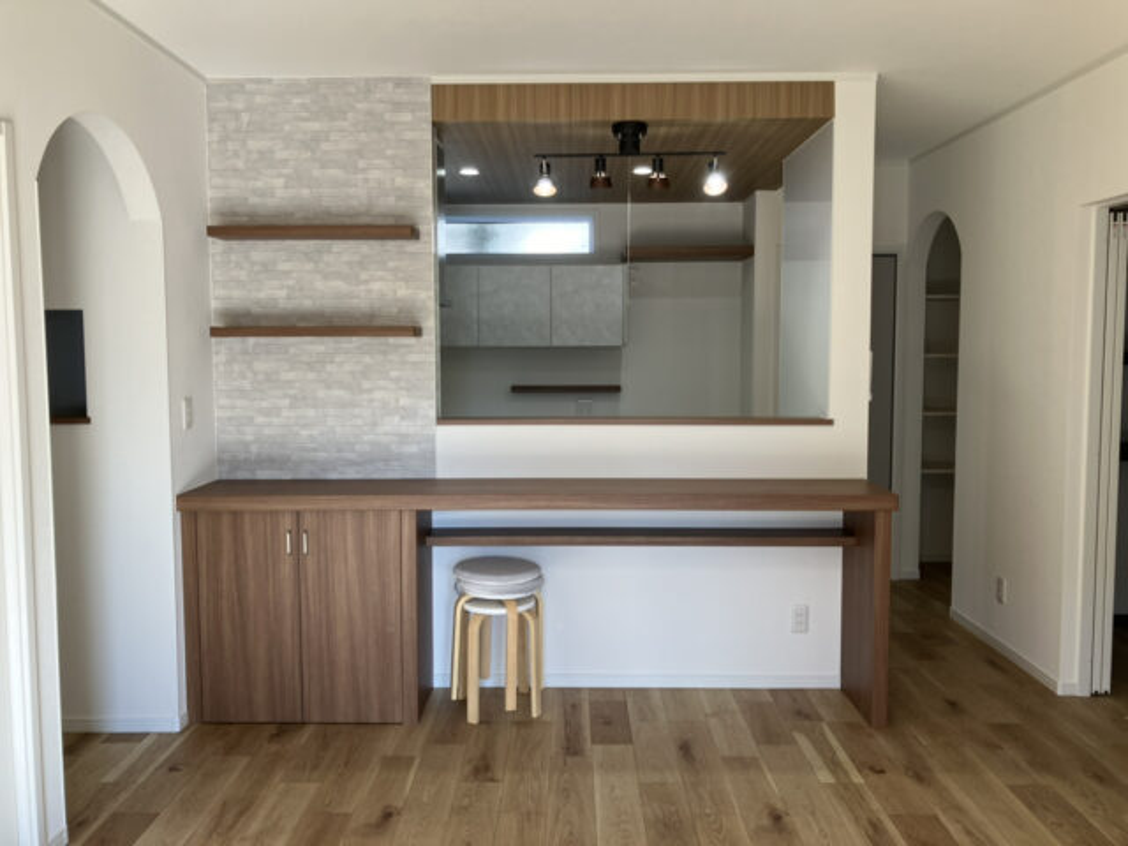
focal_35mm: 28
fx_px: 912
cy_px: 423
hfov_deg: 63.4
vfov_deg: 49.7
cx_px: 564
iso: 32
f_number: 1.8
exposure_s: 1/100
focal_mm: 3.99
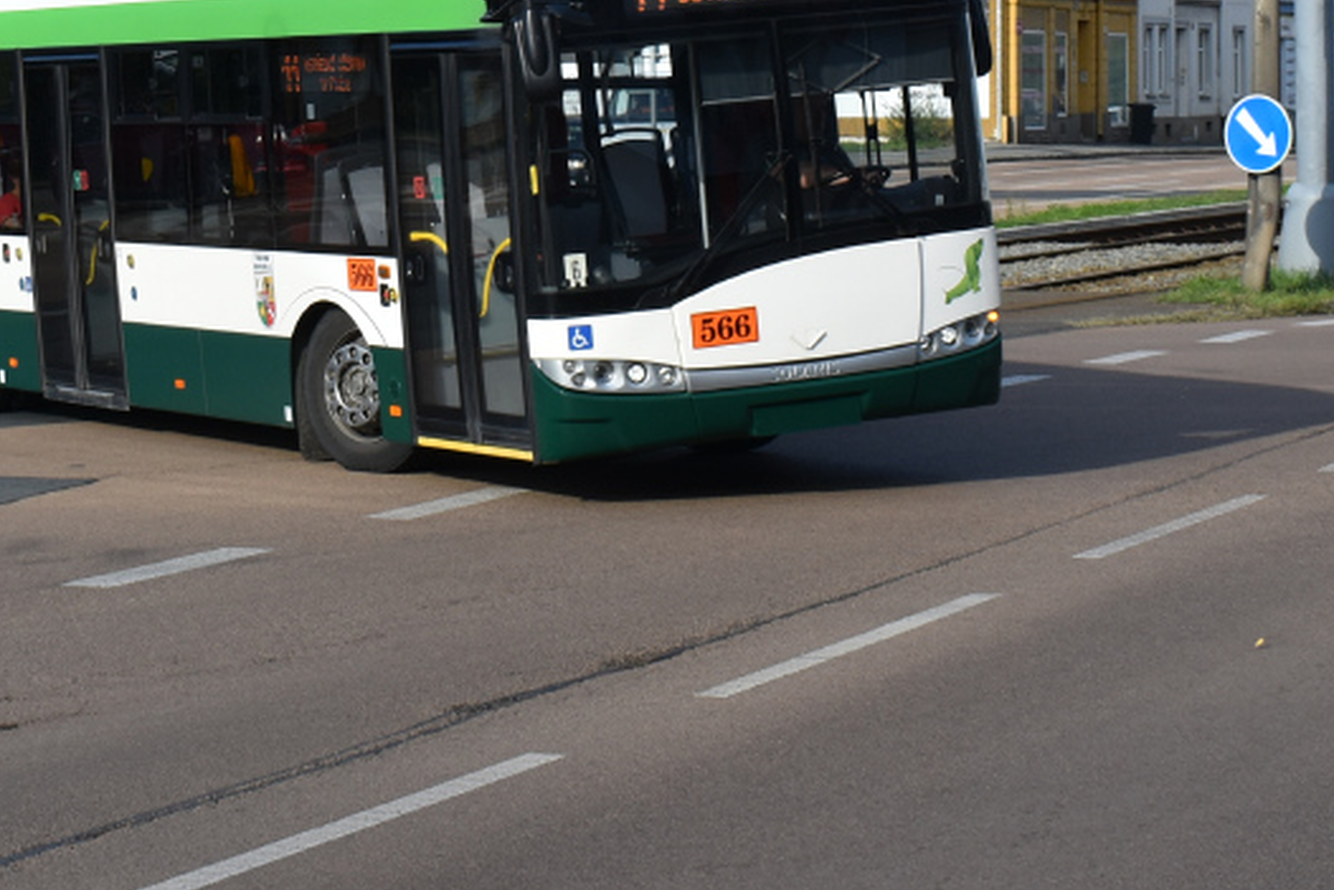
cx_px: 530
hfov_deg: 16.2
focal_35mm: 126
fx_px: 4670
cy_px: -204
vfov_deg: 10.7
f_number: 10
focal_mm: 34
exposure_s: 1/400
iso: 200
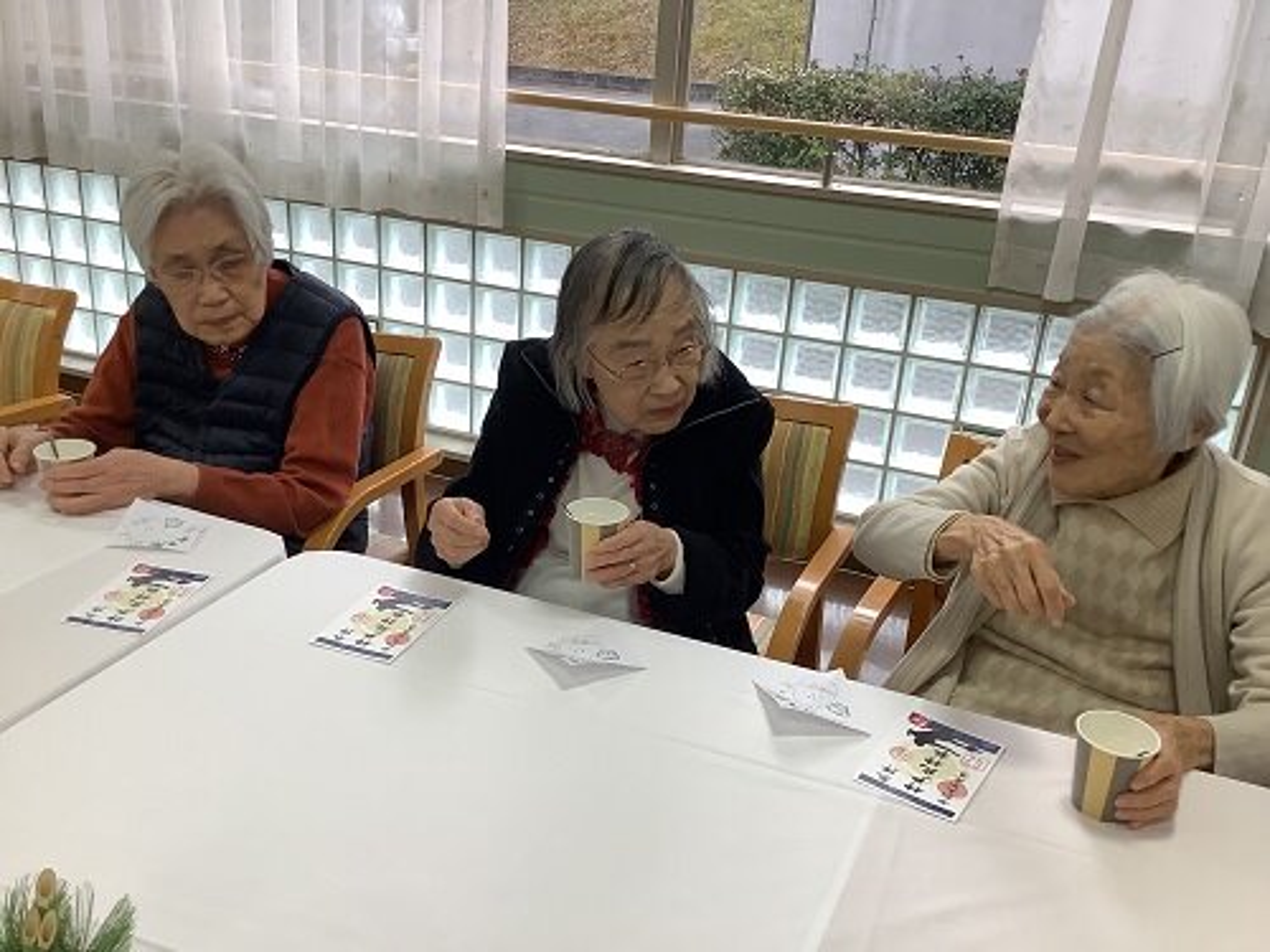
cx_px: 635
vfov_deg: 45.4
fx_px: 1137
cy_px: 476
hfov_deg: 58.4
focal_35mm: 31
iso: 80
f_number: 2.4
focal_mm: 3.3
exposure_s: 1/120
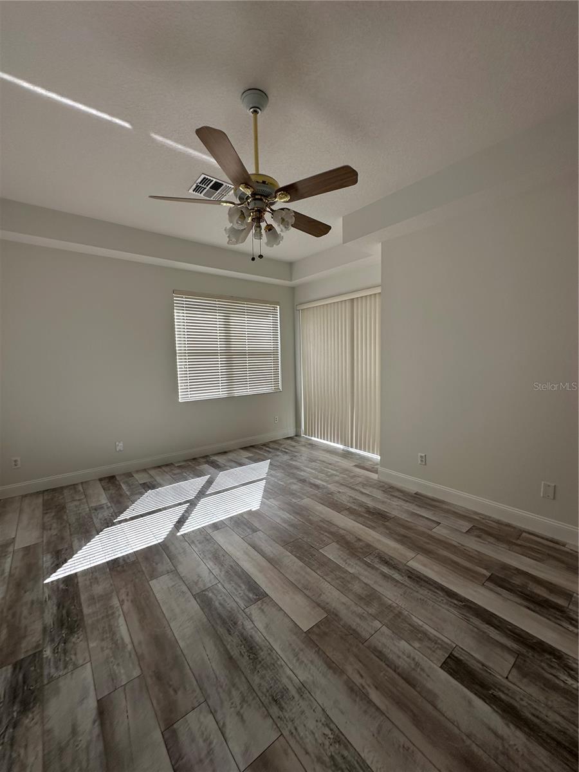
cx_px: 290
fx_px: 312
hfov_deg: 85.7
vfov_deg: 102.1
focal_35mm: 14
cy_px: 386
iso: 40
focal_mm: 2.22
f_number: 2.2
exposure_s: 1/172
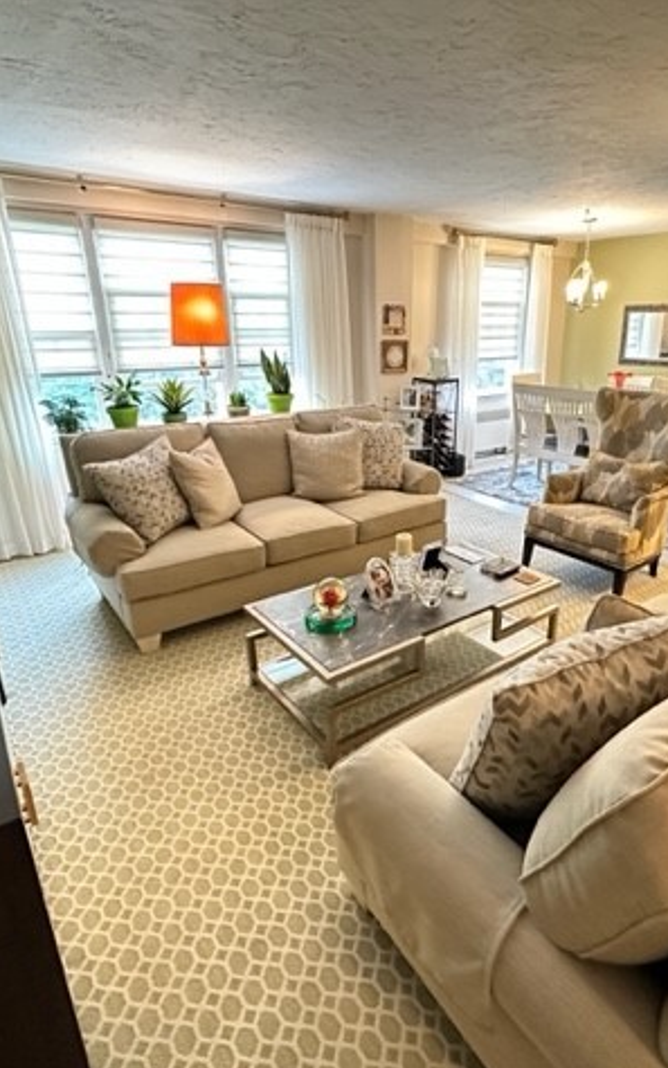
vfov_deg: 85.1
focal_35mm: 20
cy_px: 537
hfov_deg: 59.3
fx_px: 582
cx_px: 391
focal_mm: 2.22
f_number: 2.2
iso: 1000
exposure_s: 1/40
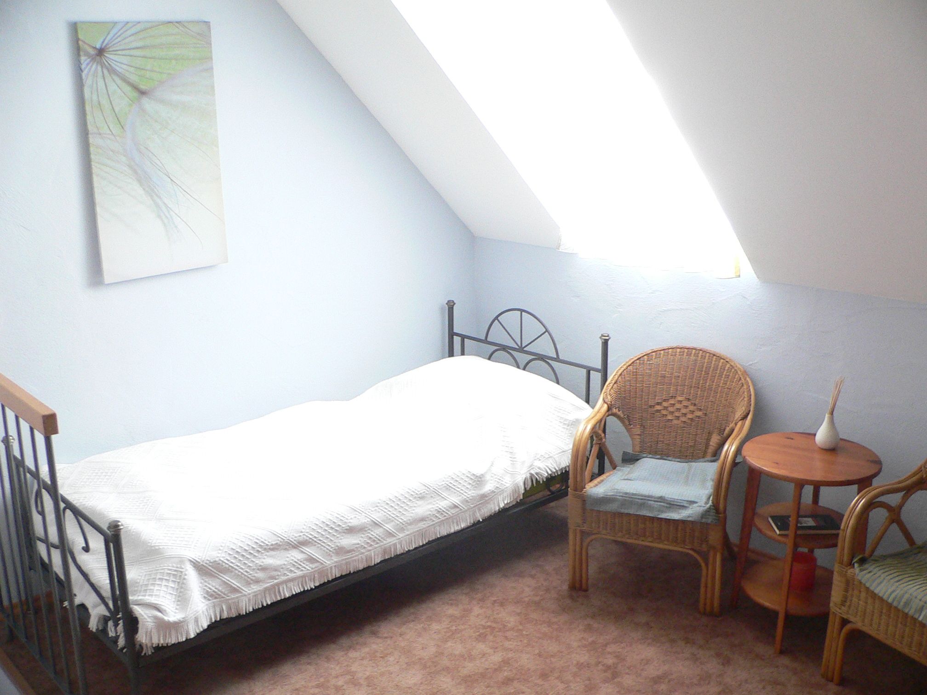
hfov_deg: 52.6
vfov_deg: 40.7
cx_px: 464
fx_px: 937
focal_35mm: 35
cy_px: 348
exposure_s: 1/5
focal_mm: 4.6
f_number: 2.8
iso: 200
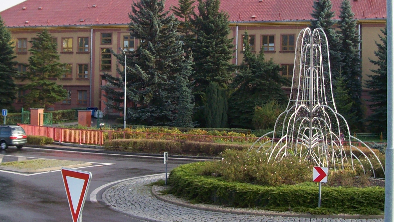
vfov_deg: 18.5
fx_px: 679
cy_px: 80
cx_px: 154
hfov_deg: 32.2
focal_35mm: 65
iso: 80
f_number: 2.7
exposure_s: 1/245
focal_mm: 6
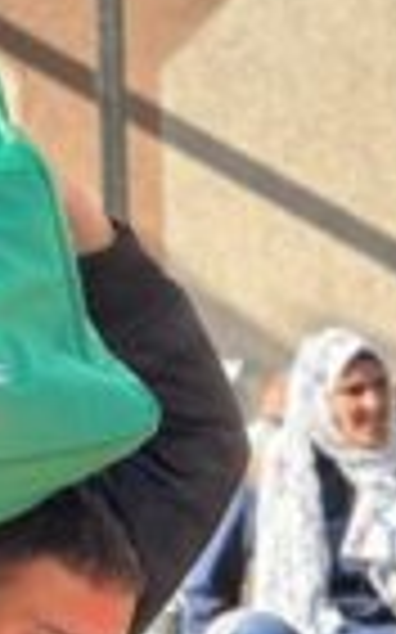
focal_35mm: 167
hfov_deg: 7.3
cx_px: -583
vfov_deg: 12.5
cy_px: 207
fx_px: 2887
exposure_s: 1/3058
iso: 100
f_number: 1.78
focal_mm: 6.86
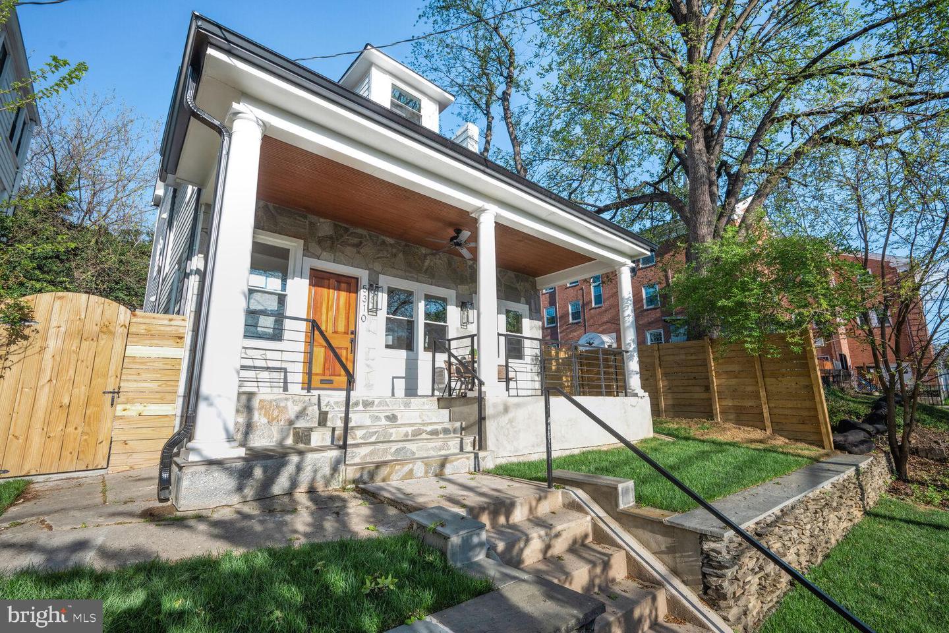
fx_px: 395
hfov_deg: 100.4
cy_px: 316
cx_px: 474
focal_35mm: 15
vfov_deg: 77.3
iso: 200
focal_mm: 15
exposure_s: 1/500
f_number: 9
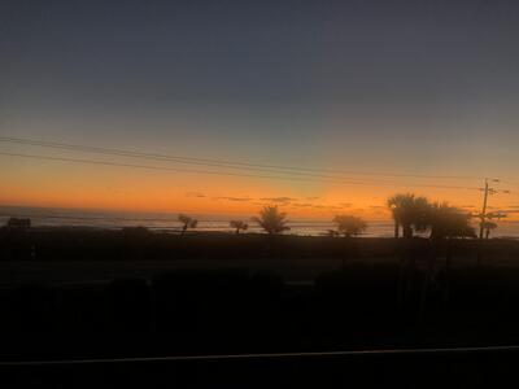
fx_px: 420
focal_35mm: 28
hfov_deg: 63.4
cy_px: 194
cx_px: 260
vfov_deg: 49.7
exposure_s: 1/60
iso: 200
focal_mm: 3.99
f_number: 1.8
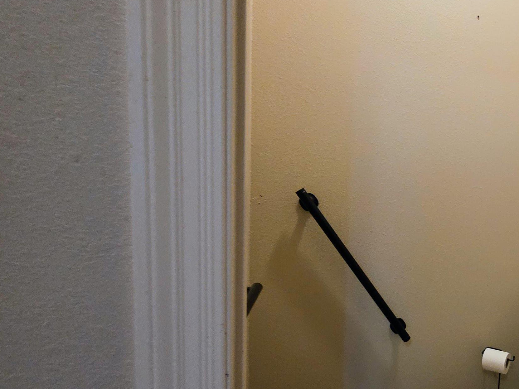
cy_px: 231
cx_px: 475
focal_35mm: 24
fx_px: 360
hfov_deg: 59.8
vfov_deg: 56.4
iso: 400
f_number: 1.9
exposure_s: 1/60
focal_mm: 2.2
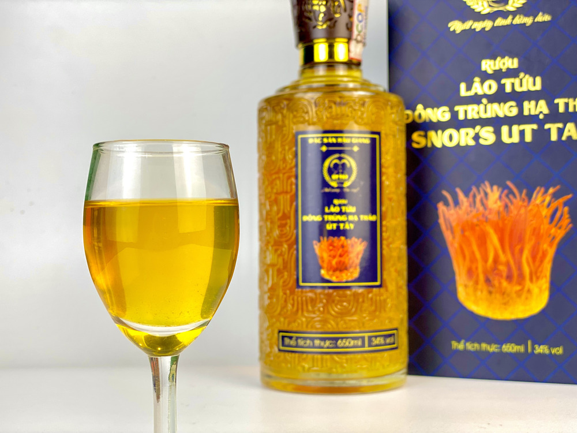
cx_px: 288
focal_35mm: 52
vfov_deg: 28.0
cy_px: 216
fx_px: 867
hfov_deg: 36.8
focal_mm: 6
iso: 25
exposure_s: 1/100
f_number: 2
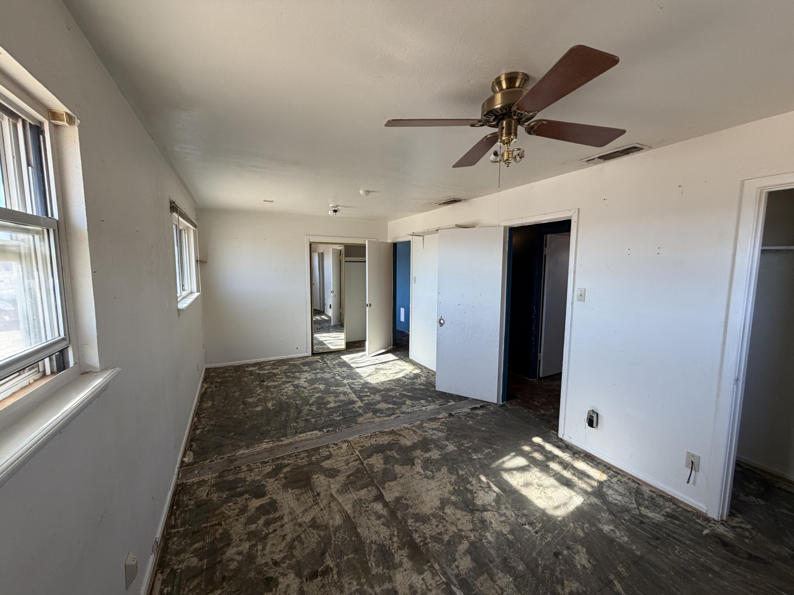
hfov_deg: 102.1
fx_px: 321
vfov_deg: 85.7
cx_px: 397
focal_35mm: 14
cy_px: 298
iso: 160
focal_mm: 2.22
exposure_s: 1/121
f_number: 2.2
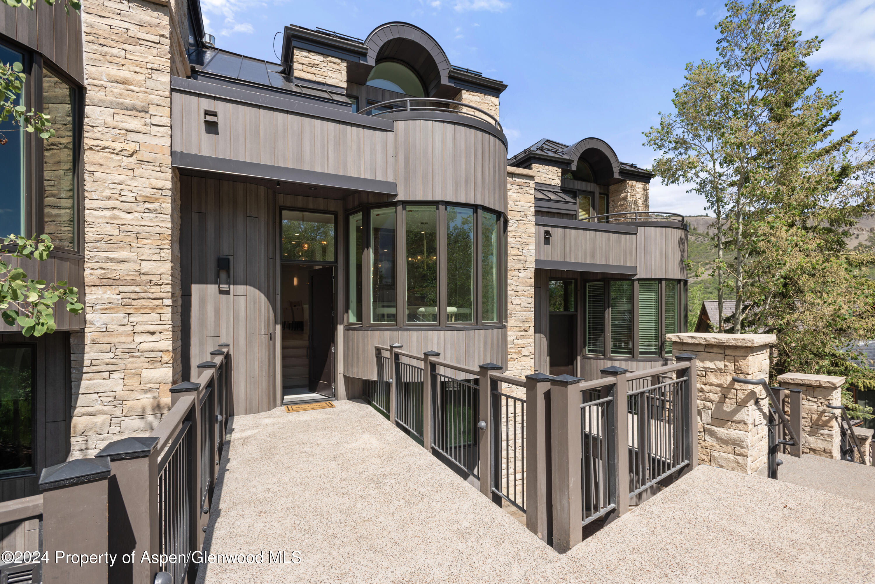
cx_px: 438
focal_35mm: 17
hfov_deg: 93.3
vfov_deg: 70.5
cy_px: 292
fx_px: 413
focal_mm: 17
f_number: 7.1
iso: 80
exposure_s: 1/320
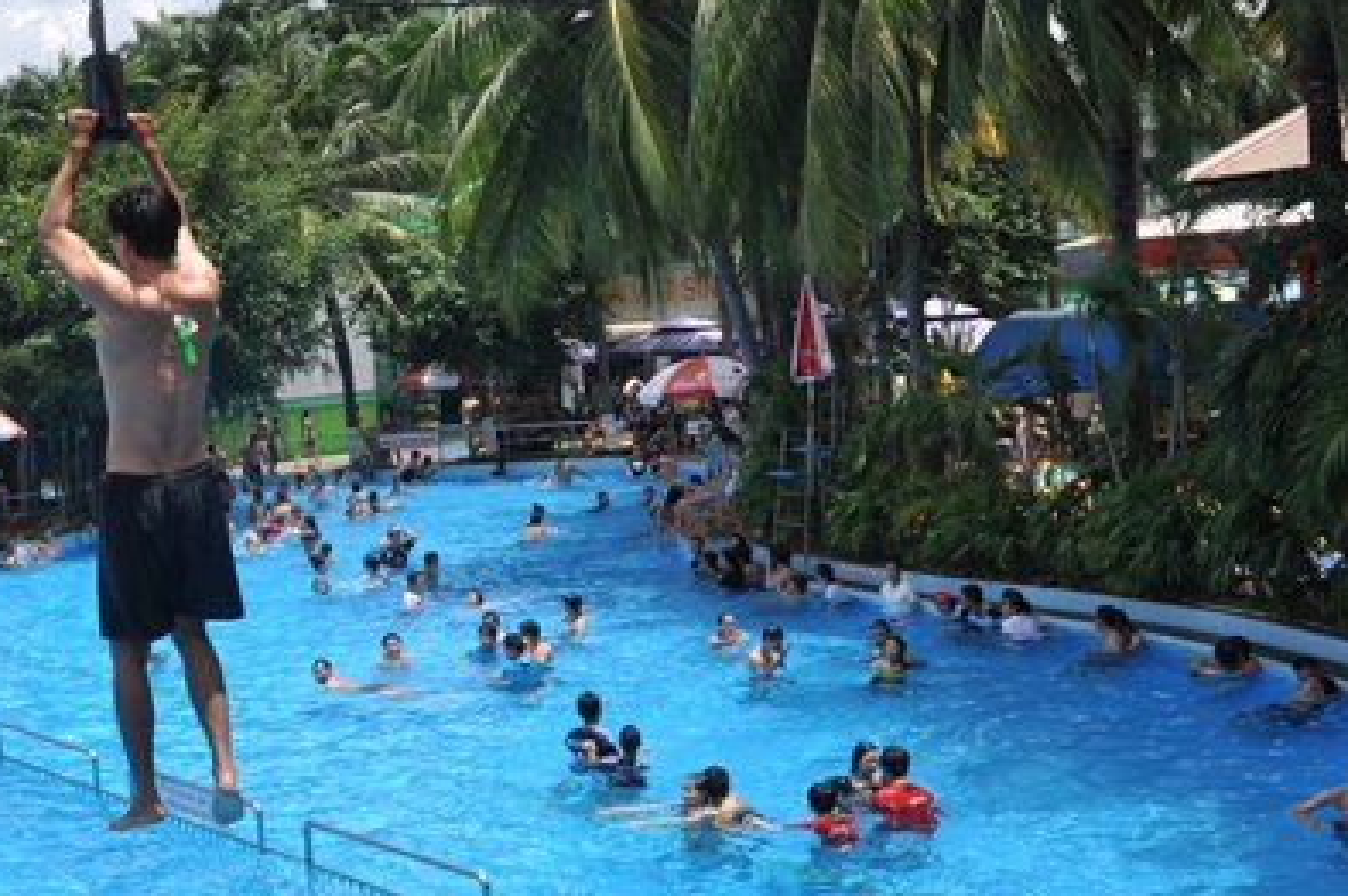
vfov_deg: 26.9
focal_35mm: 50
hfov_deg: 37.9
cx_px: 236
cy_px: 515
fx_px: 1870
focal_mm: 17
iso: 200
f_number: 14
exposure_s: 1/160
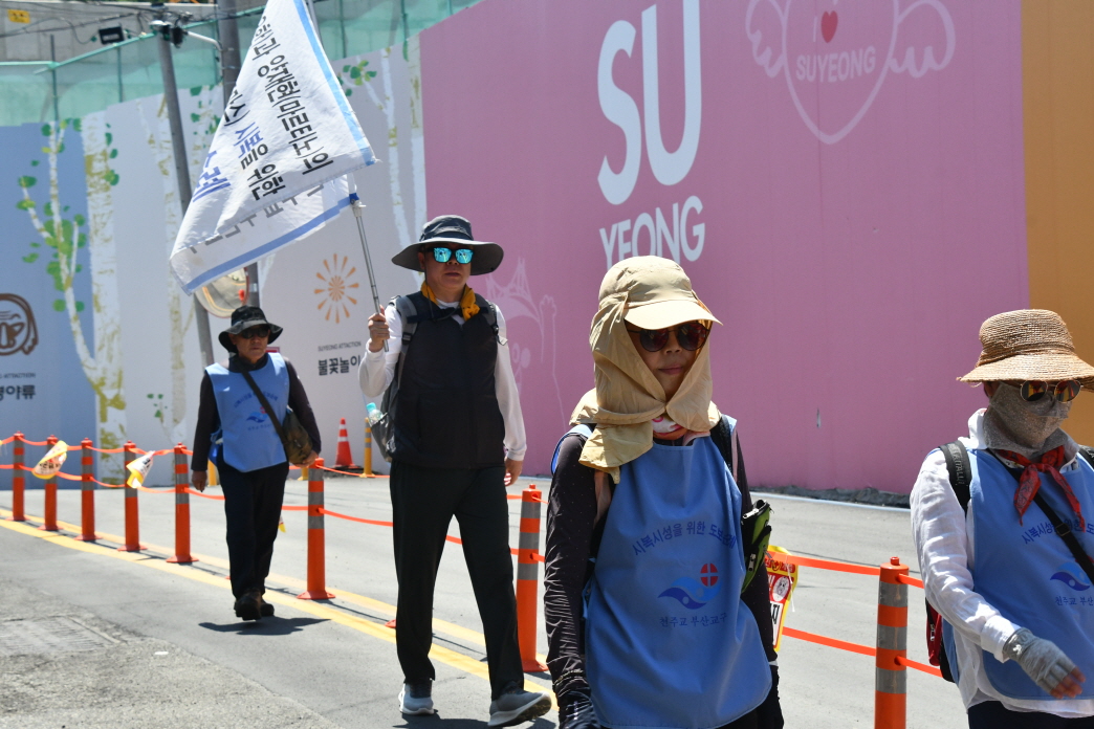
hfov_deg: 27.0
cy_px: 364
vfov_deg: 18.2
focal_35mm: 75
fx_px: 2279
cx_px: 547
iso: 800
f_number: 11
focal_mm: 50
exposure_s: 1/500
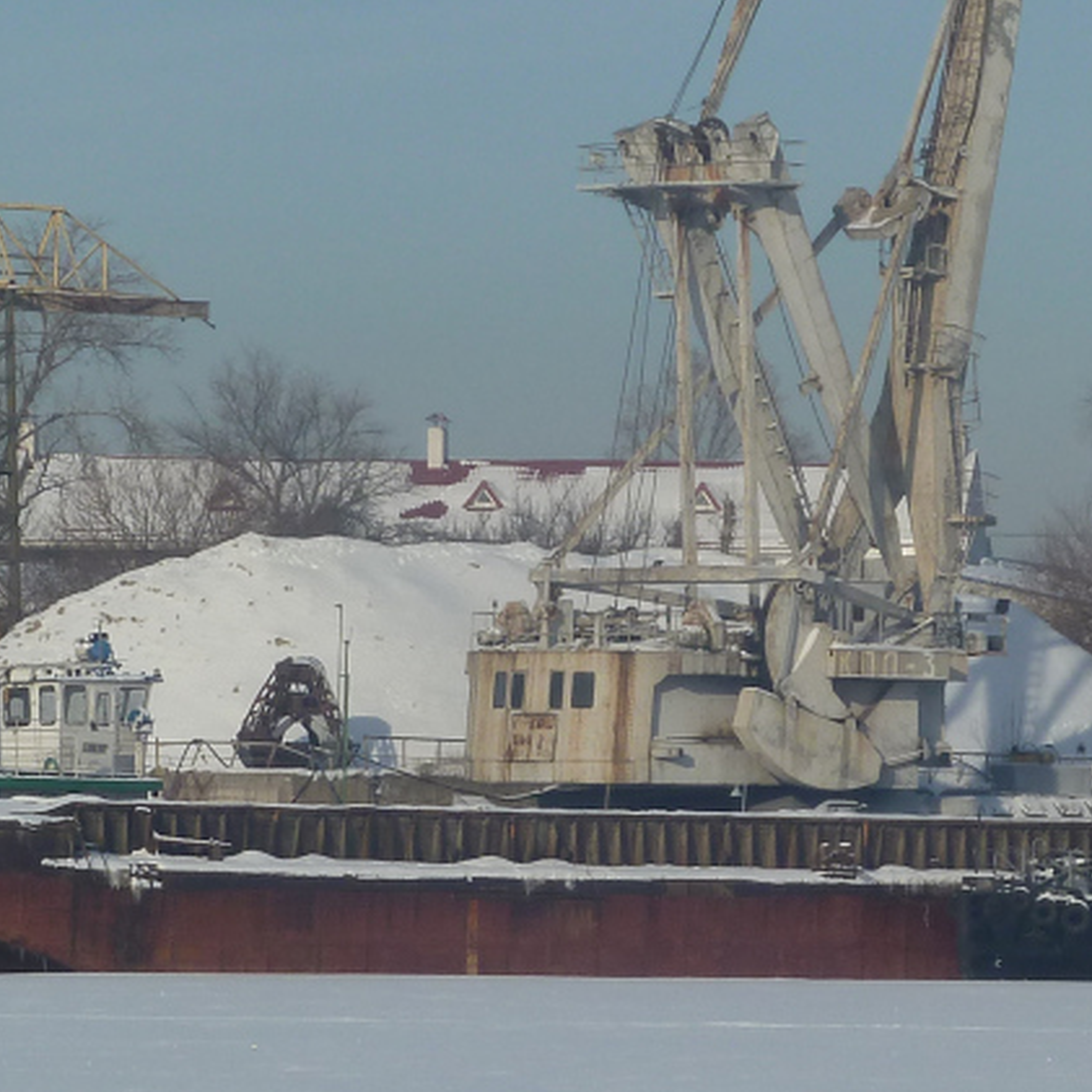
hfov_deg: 5.8
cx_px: 594
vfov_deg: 5.8
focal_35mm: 303
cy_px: 445
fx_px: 10814
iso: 80
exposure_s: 1/640
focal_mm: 18.2
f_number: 5.6
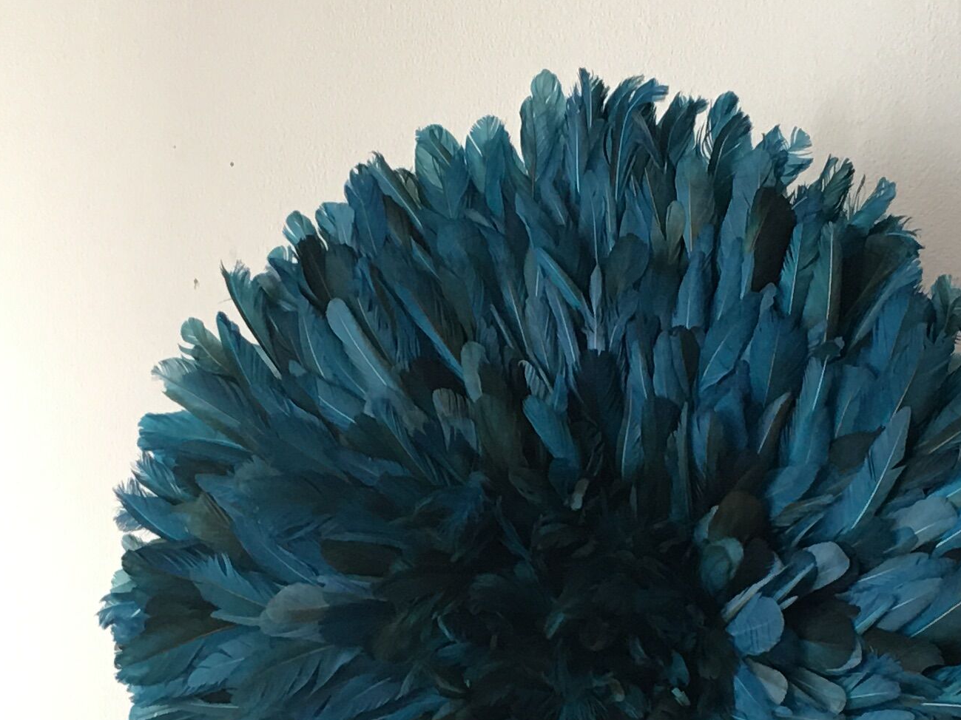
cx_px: 561
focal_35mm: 90
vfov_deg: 16.2
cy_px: 677
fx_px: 2498
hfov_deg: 21.8
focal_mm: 4.15
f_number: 2.2
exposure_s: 1/17
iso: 50
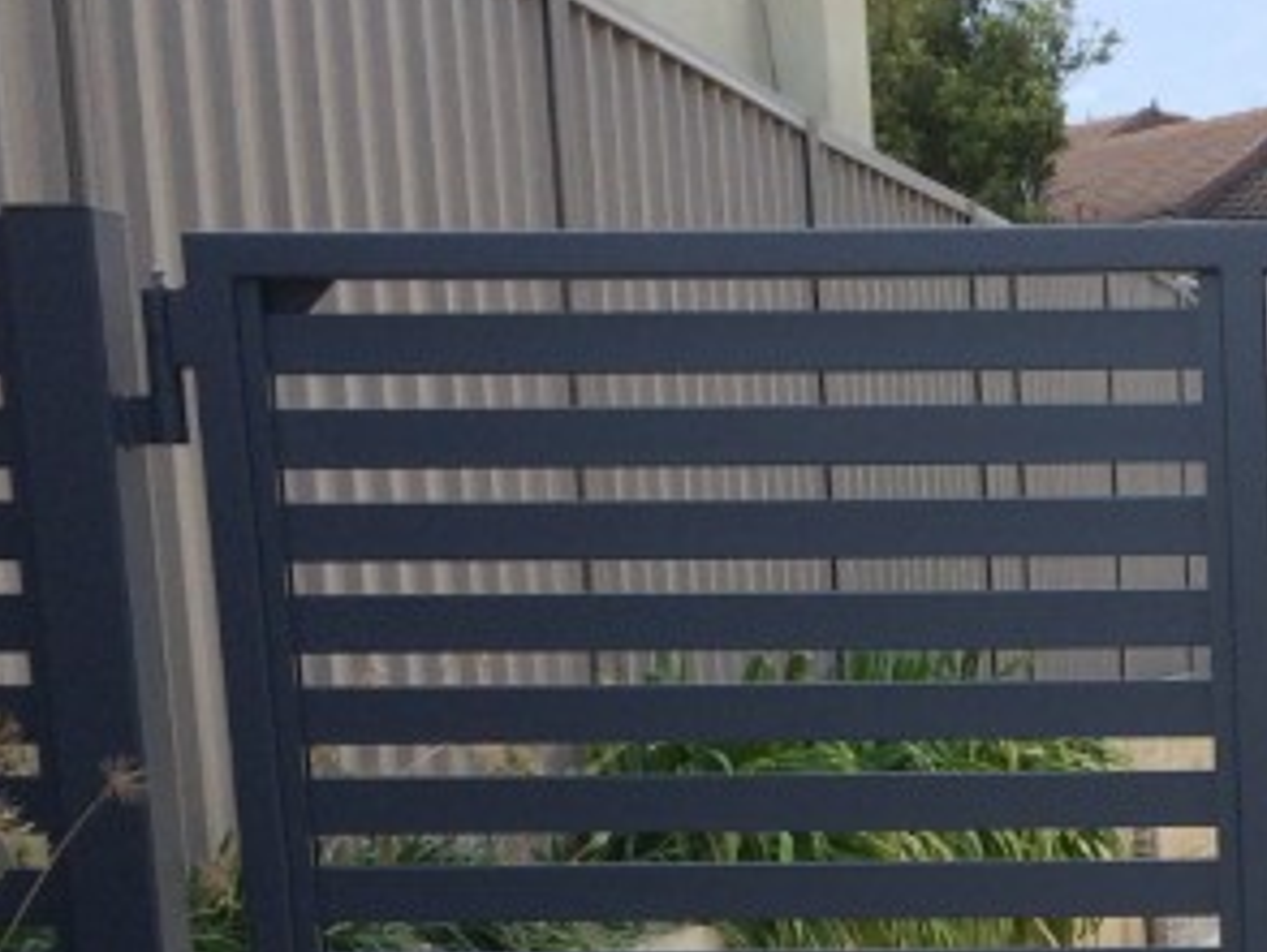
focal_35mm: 101
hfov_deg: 18.4
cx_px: 1551
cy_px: 1417
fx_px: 3700
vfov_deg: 13.8
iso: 32
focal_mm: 4.15
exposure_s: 1/471
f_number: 2.2
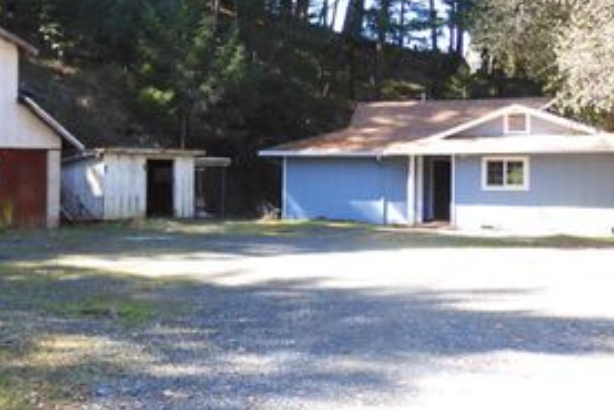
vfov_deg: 29.8
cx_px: 175
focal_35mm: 45
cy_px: 161
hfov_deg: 42.6
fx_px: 768
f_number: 3.4
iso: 100
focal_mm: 4.3
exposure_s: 1/80
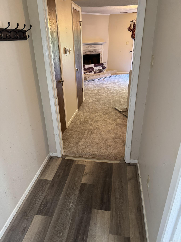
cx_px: 90
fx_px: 167
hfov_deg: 56.8
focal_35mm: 24
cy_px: 121
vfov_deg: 71.6
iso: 400
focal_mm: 6.76
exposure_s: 1/60
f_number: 1.78
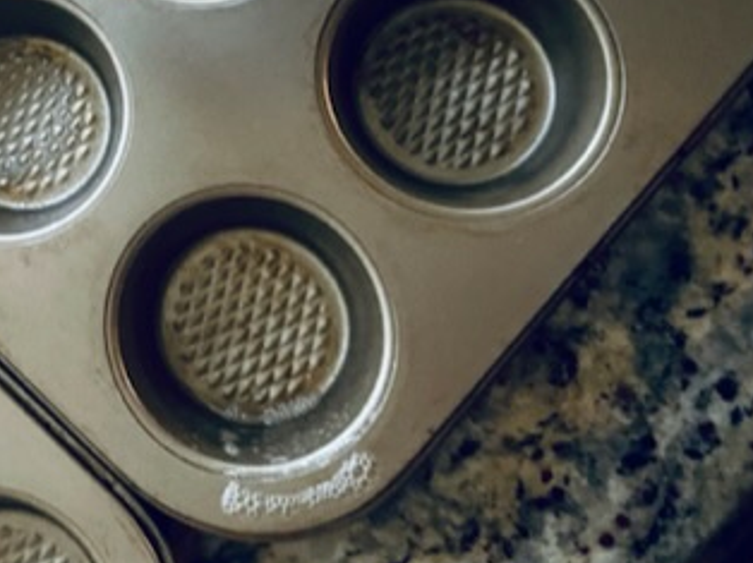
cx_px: 12
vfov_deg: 26.2
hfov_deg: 33.3
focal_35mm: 53
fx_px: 1152
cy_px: 19
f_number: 1.6
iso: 800
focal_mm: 5.1
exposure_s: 1/30
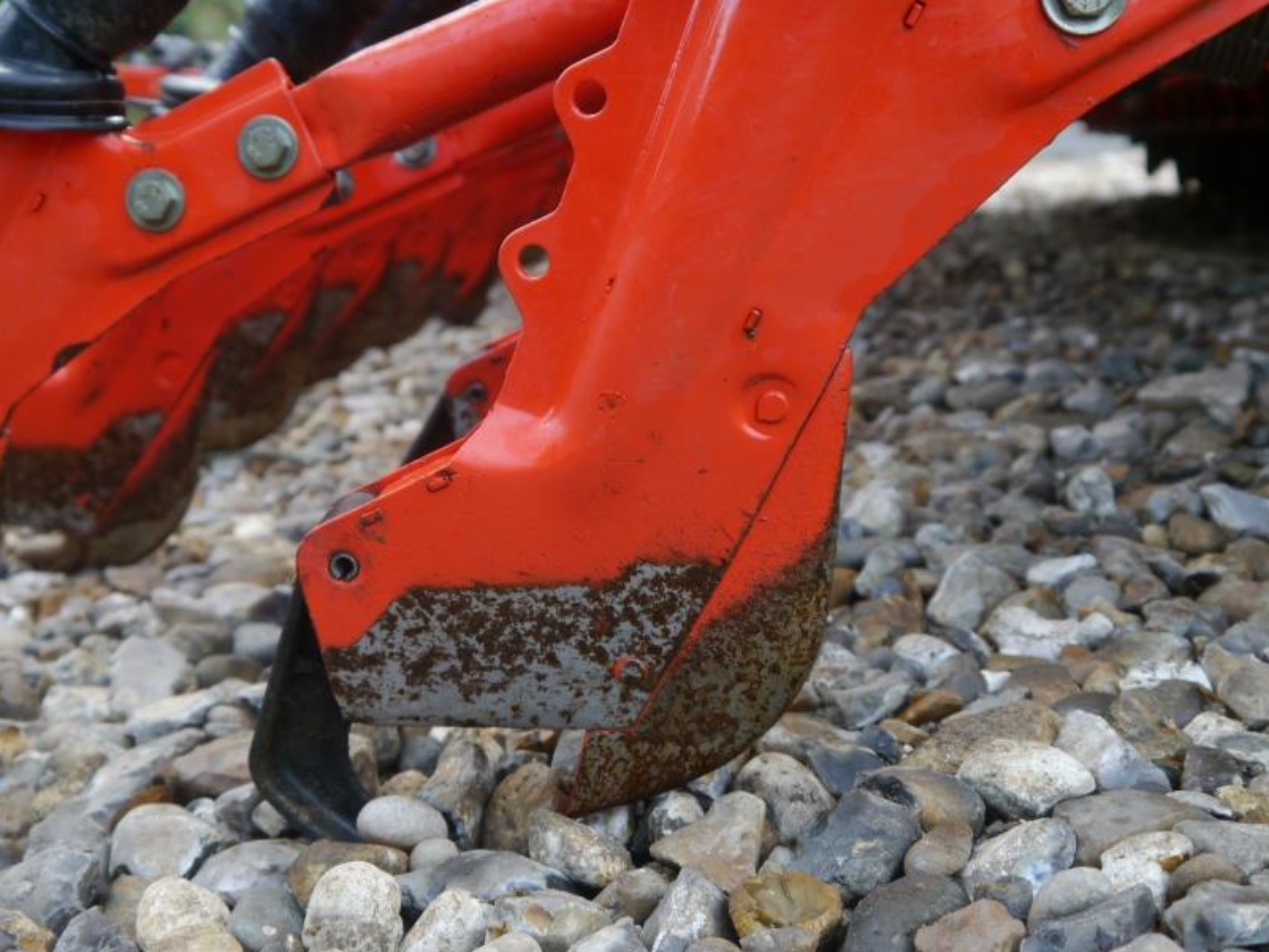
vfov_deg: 31.5
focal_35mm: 46
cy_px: 480
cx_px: 602
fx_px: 1687
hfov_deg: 41.2
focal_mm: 18
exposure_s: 1/80
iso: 160
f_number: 4
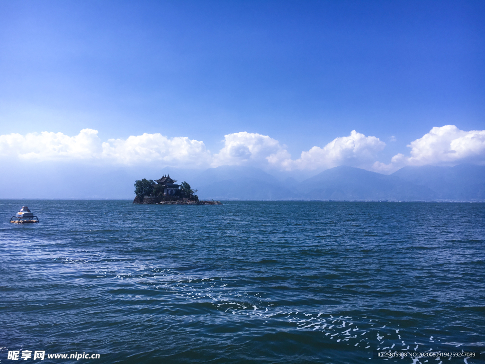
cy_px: 182
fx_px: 406
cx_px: 242
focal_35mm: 29
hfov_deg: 61.7
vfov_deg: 48.2
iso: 25
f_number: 2.2
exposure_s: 1/2564
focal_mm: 4.15
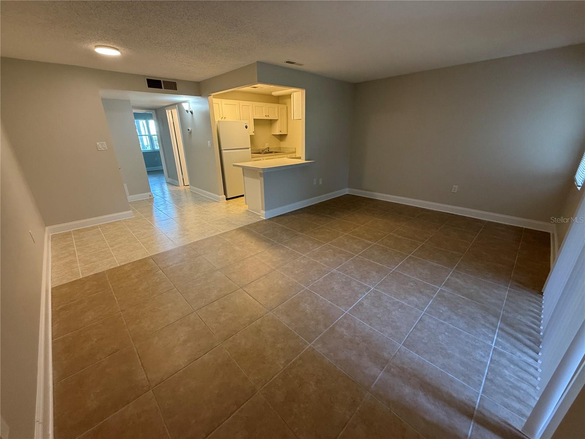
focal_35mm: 14
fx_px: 237
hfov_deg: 102.1
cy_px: 220
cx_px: 292
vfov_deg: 85.7
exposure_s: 1/60
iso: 200
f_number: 2.2
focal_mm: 2.22
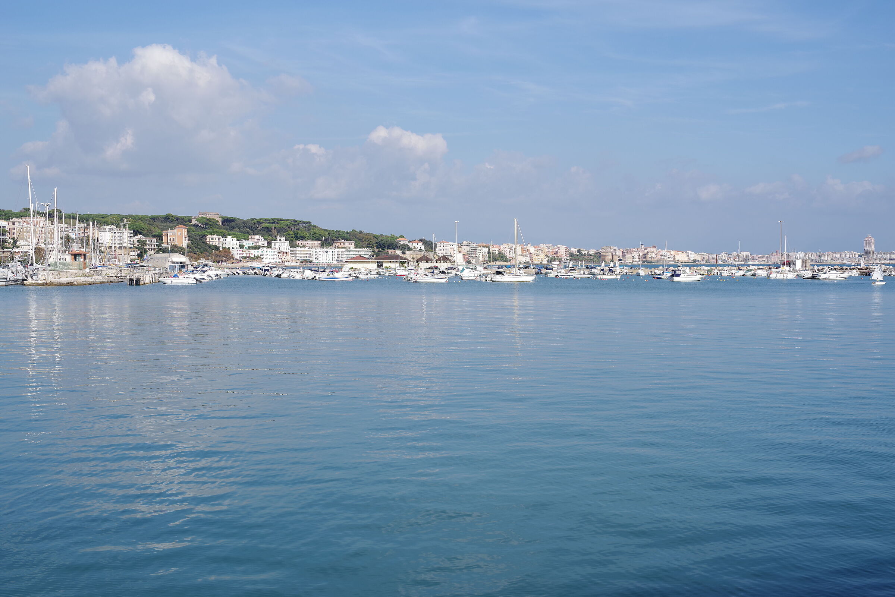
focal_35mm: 50
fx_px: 1243
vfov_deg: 27.0
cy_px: 298
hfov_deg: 39.6
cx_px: 448
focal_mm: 50
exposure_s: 1/400
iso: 100
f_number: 6.3
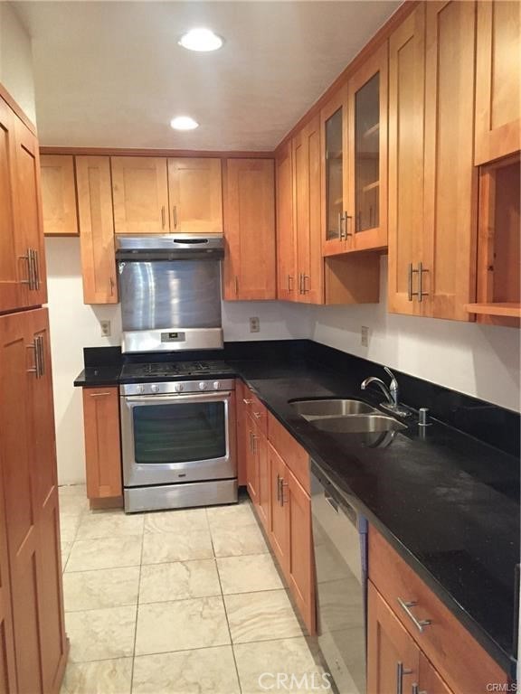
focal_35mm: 29
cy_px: 347
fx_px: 582
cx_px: 260
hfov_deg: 48.2
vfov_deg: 61.7
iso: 200
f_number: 2.2
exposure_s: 1/30
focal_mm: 4.15
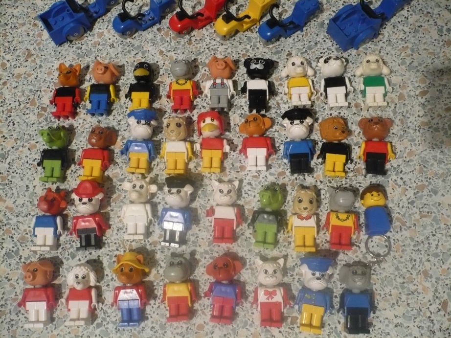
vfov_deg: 40.7
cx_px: 226
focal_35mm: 35
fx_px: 456
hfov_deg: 52.6
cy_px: 169
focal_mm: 5.8
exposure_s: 1/30
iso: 400
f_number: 2.8
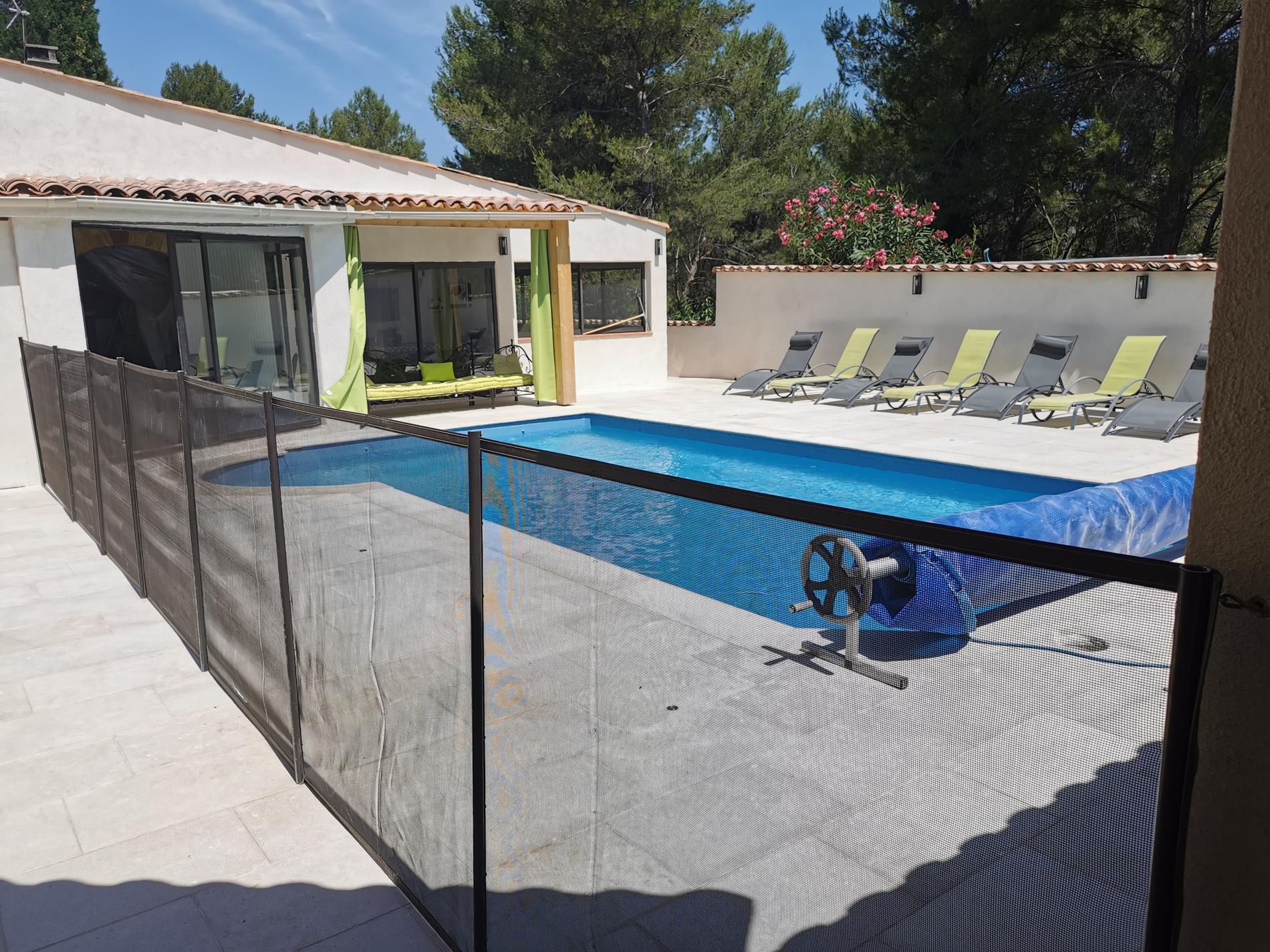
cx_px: 635
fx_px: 991
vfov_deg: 51.4
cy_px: 476
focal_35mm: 27
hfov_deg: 65.3
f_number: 1.8
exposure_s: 1/4184
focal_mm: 5.58
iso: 50
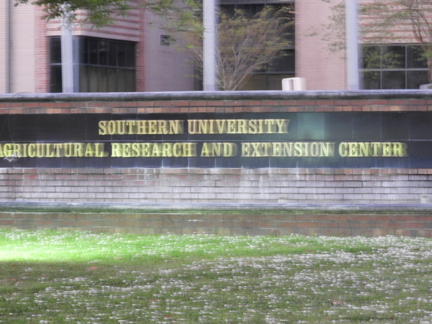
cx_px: 216
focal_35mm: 180
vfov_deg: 8.2
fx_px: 2246
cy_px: 162
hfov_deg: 11.0
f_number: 5.3
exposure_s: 1/5
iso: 800
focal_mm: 32.2
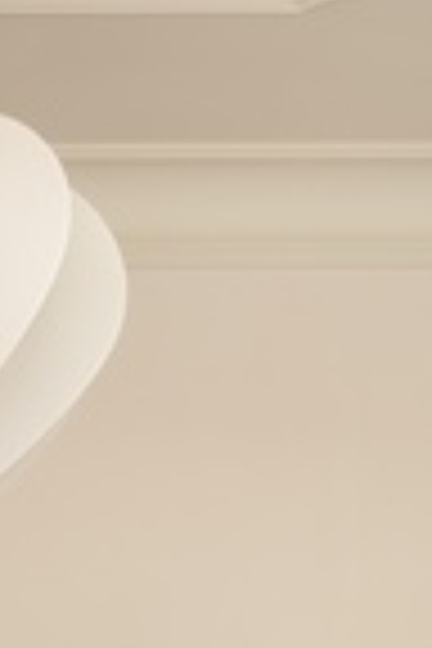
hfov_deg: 7.3
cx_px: -353
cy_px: 1116
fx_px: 3312
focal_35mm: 184
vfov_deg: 10.6
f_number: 13
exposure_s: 1/6
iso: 320
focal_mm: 47
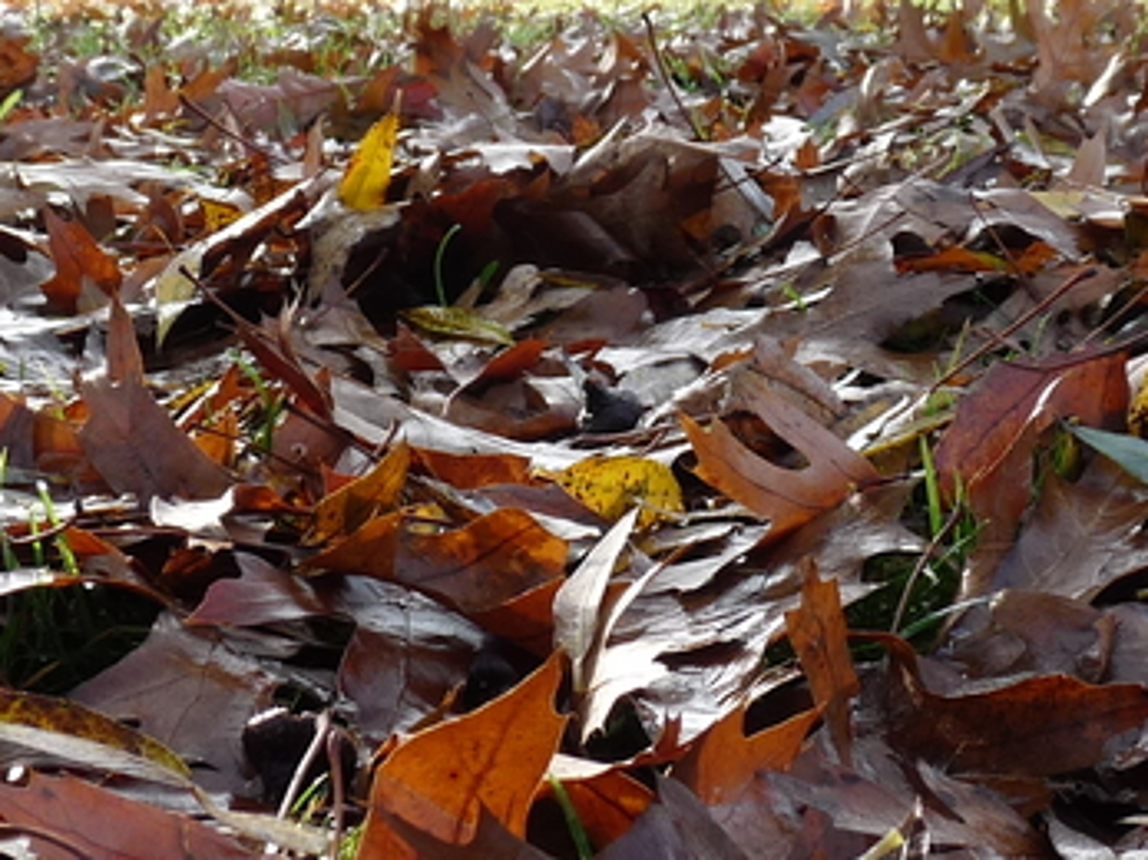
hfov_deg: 23.6
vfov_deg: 17.8
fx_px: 2752
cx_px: 642
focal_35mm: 83
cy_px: 413
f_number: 4
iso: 100
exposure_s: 1/125
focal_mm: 4.8
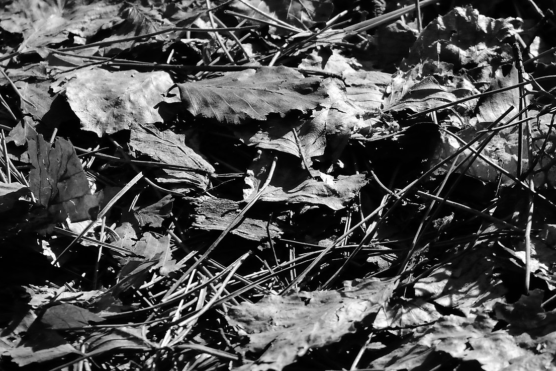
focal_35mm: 179
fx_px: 2765
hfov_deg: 11.5
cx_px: 300
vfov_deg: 7.7
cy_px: 125
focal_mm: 55
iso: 400
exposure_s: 1/800
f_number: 9
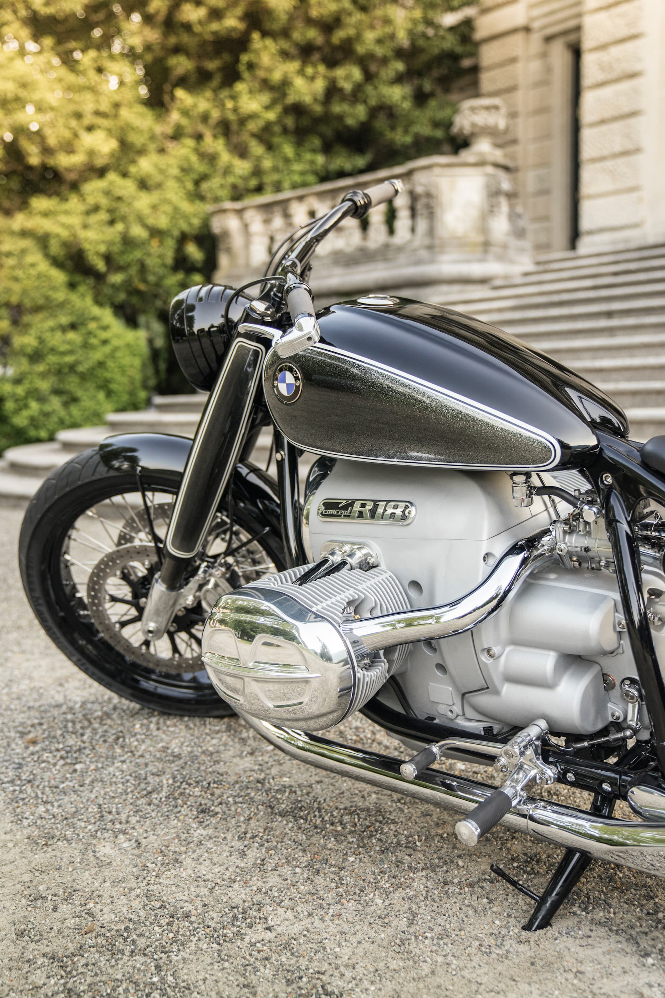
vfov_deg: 51.9
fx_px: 1025
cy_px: 499
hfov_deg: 35.9
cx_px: 332
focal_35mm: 37
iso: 320
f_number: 2.8
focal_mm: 37
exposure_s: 1/60
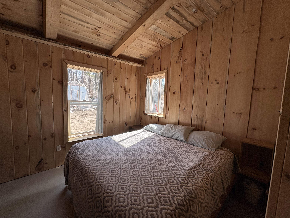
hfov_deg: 102.1
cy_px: 109
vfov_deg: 85.7
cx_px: 145
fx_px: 117
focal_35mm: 14
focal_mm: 2.22
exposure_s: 1/125
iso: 64
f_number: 2.2
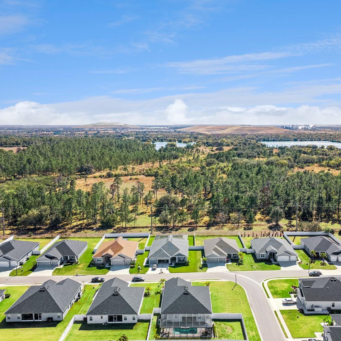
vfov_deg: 52.5
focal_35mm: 31
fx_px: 345
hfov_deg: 52.4
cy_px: 175
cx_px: 193
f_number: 2.8
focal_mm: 4.5
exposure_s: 1/640
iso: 100
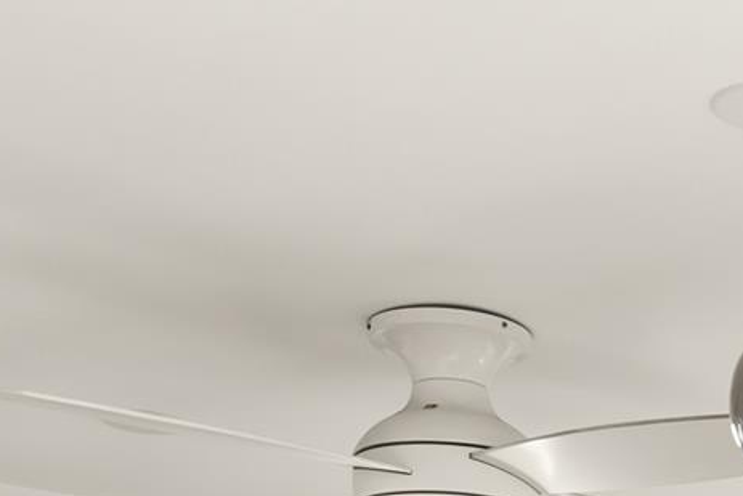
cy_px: 1083
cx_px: 1091
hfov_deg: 17.2
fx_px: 2230
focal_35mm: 108
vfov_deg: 11.2
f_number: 8
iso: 500
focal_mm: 20
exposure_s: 1/4
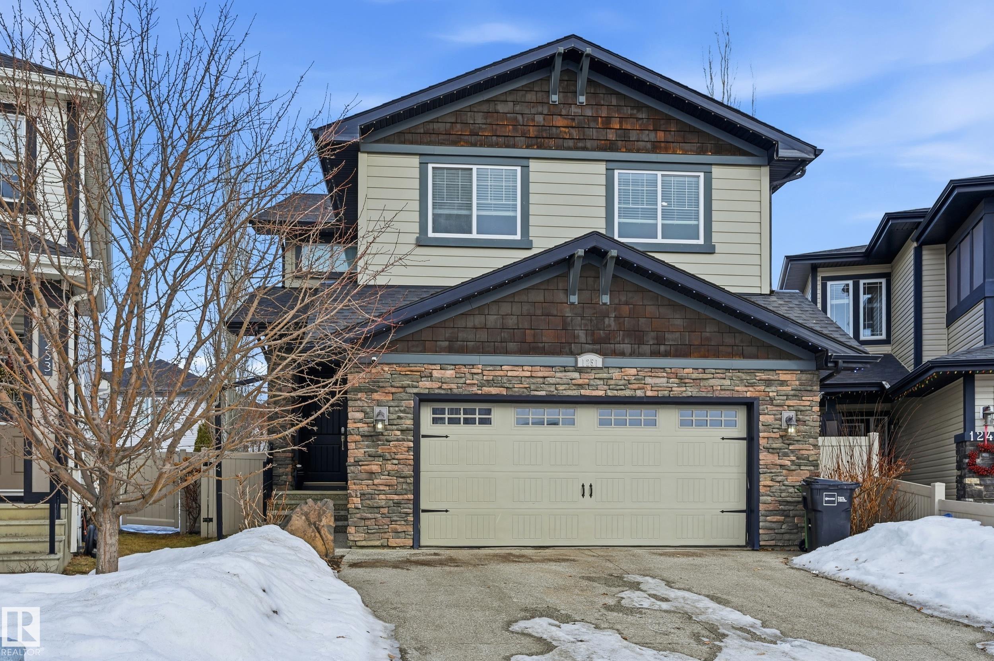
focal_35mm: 30
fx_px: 828
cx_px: 497
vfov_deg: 43.5
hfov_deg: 62.0
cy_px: 330
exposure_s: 1/500
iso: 100
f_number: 8
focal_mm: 30
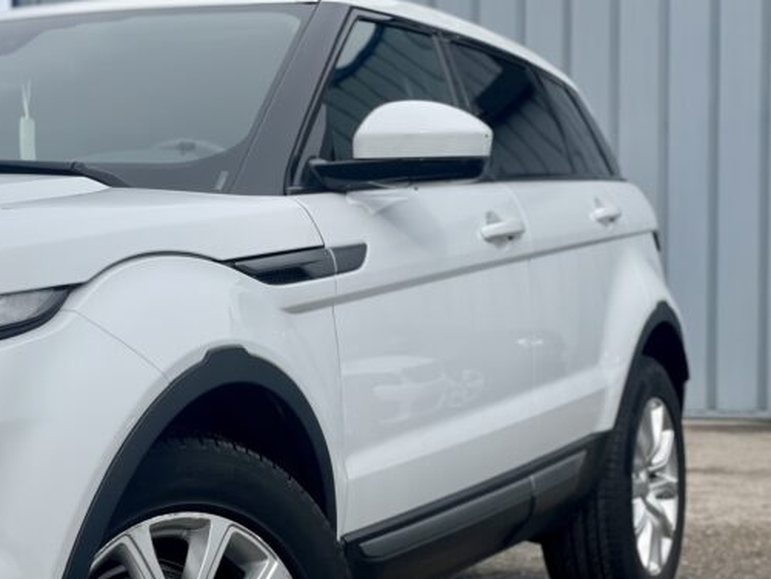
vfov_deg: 17.7
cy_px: 436
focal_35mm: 83
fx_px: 1849
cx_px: 162
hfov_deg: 23.2
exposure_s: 1/2398
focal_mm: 6
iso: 32
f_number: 2
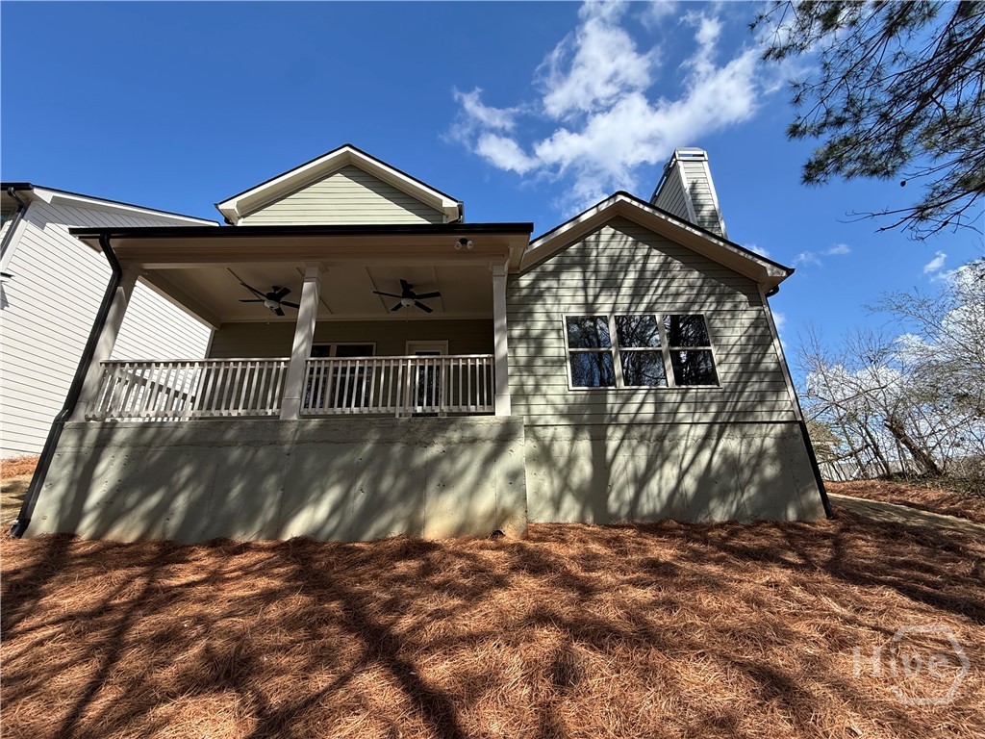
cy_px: 370
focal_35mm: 14
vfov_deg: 85.7
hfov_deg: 102.1
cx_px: 492
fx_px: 398
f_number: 2.2
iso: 50
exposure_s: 1/751
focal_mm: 2.22
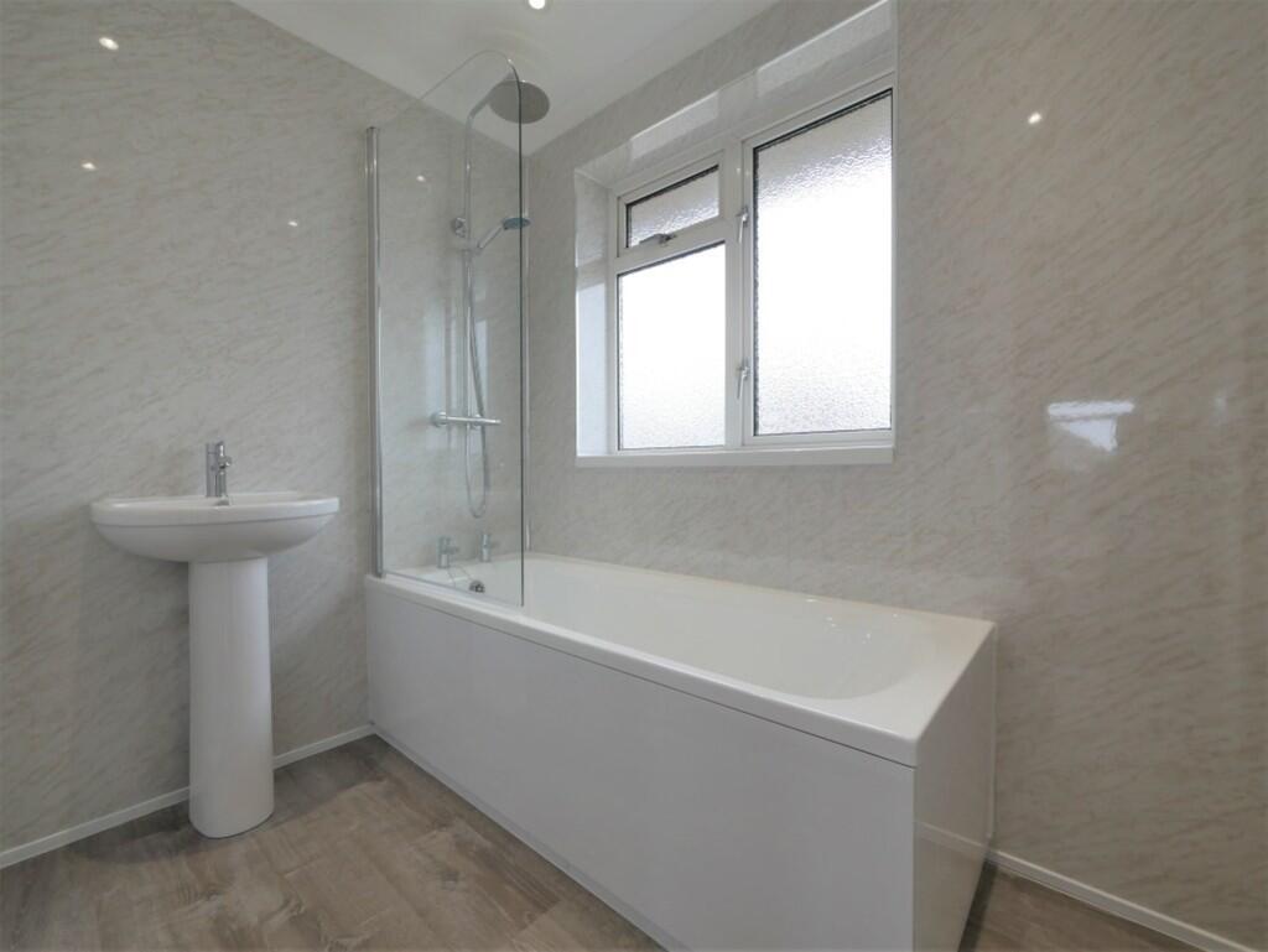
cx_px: 634
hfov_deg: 102.0
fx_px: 513
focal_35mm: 14
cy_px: 476
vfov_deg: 85.7
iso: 200
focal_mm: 7
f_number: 4.5
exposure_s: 1/125
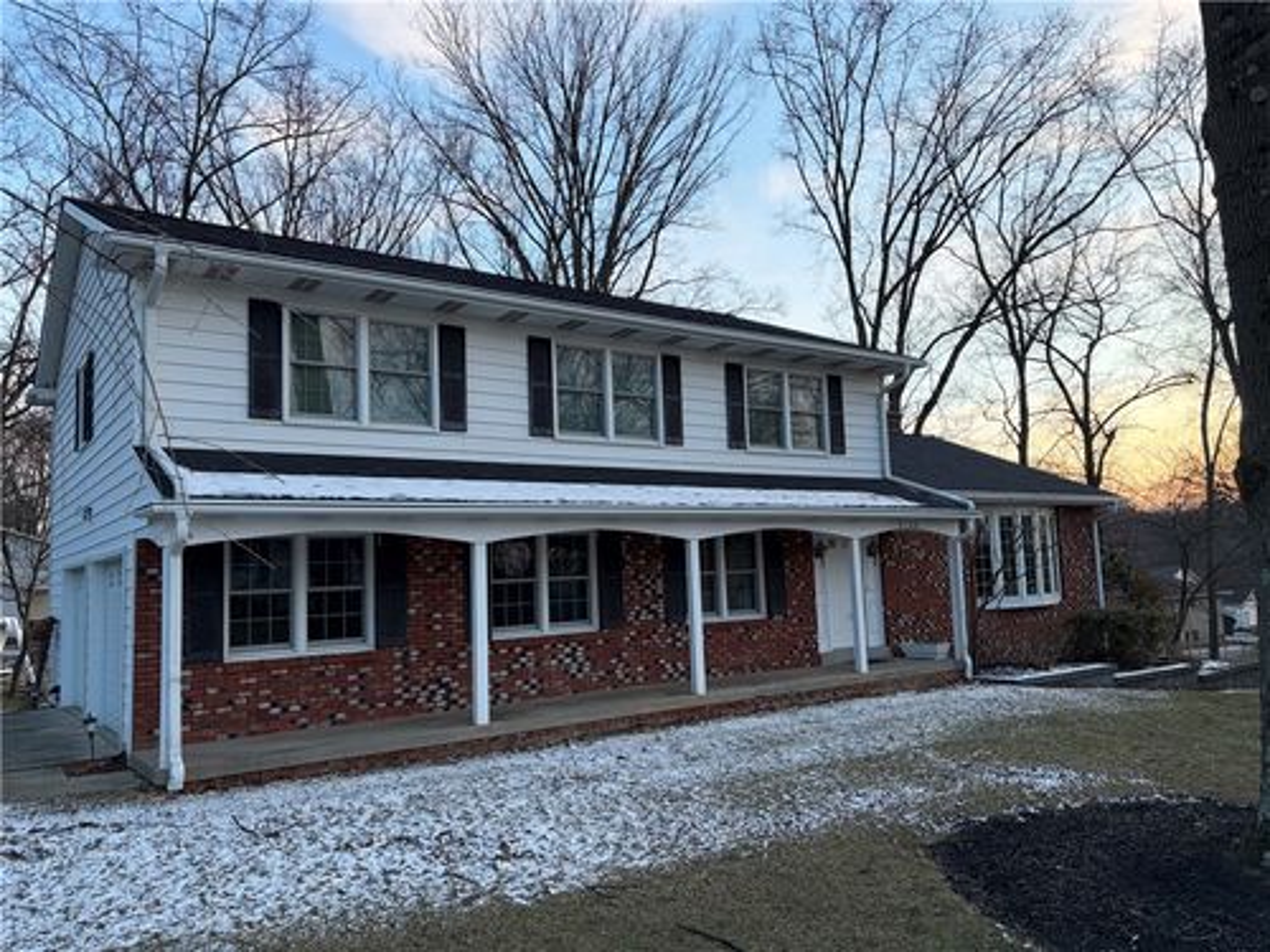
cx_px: 635
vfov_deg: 53.1
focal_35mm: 26
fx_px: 954
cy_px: 476
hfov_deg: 67.3
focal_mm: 5.96
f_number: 1.6
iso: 50
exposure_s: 1/145
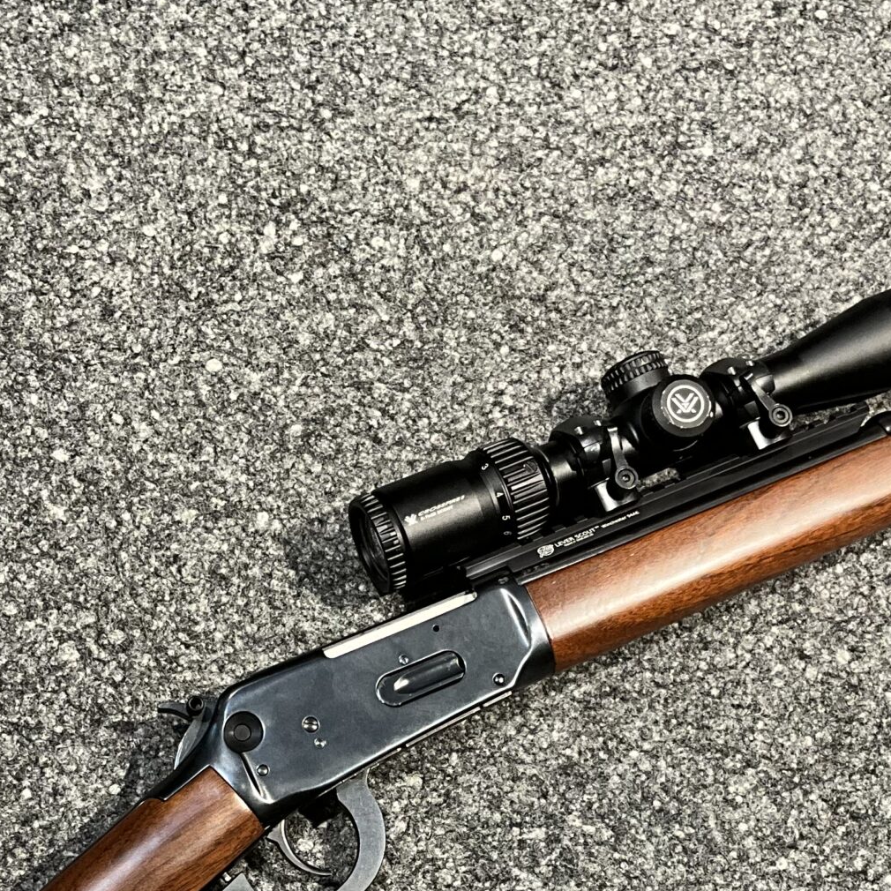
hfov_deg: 26.4
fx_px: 1893
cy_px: 799
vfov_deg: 25.7
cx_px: 316
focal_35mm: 65
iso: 80
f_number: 1.8
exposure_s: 1/60
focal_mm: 3
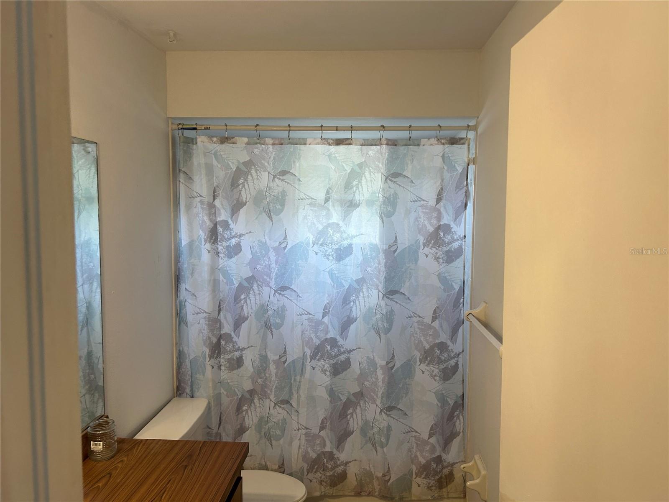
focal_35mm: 26
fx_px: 502
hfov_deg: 67.3
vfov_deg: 53.1
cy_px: 251
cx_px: 334
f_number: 1.5
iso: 100
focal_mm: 5.7
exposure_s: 1/120
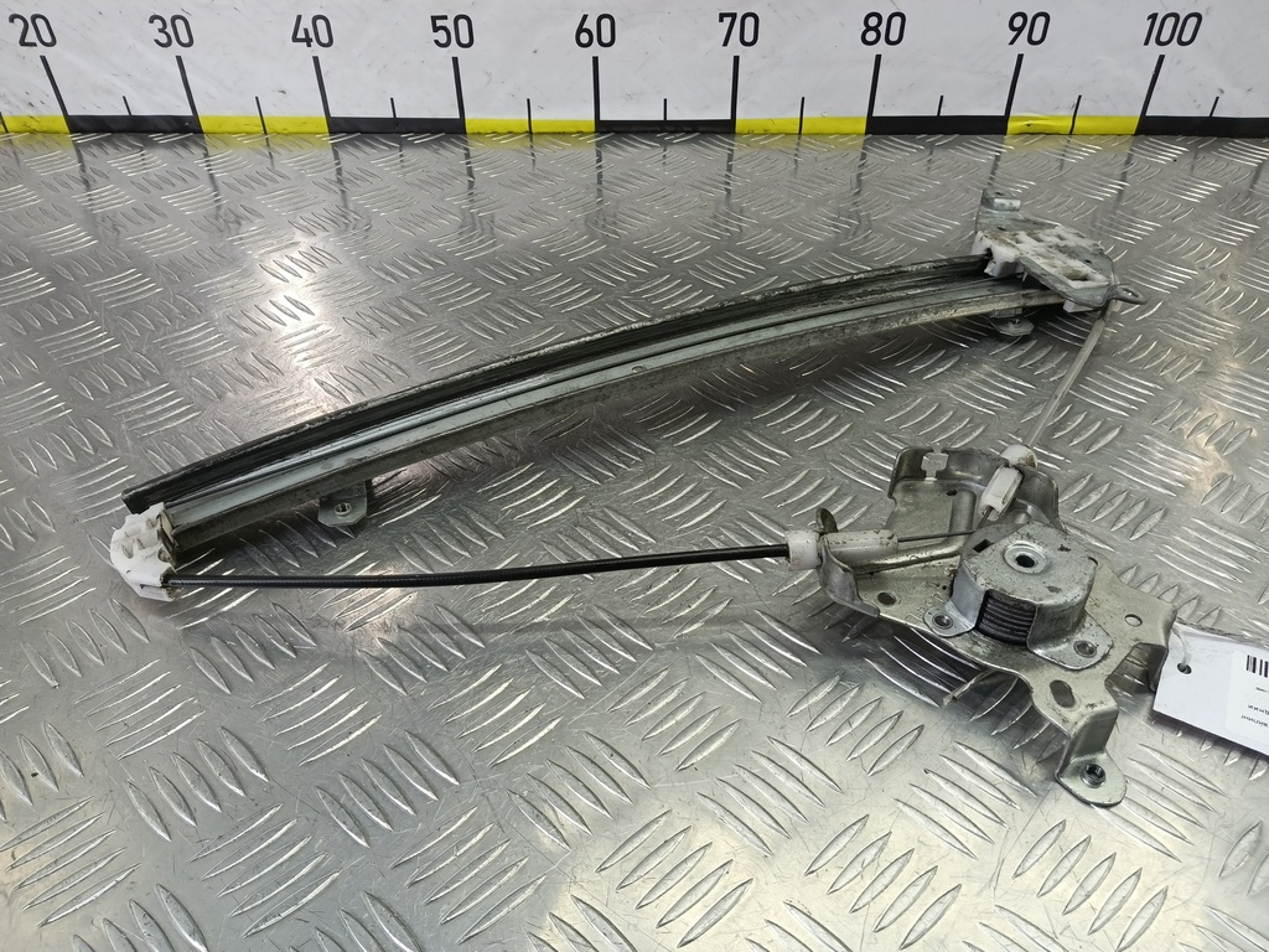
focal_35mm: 23
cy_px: 476
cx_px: 634
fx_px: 843
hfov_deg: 73.9
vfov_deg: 58.9
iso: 112
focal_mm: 4.11
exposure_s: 1/50
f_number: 1.6
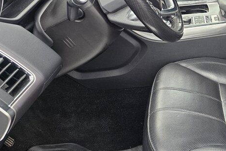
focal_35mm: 53
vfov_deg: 24.8
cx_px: 241
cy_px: 15
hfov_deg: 33.4
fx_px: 333
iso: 250
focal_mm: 6.3
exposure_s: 1/180
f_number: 1.7
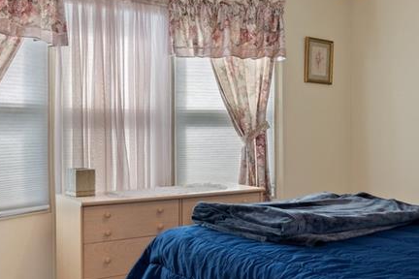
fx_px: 537
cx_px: 187
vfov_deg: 29.1
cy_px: 134
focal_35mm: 46
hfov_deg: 42.5
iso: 320
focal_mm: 13
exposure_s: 1/2
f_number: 8
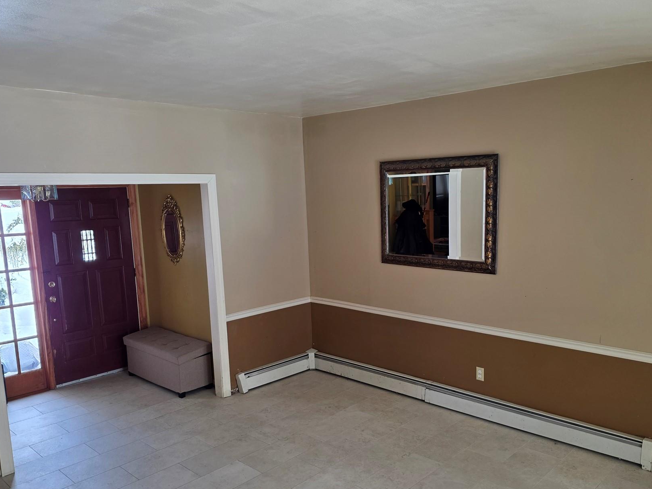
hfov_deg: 61.6
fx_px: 546
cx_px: 342
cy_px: 281
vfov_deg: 48.1
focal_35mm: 29
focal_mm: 6.3
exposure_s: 1/180
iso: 125
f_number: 1.7
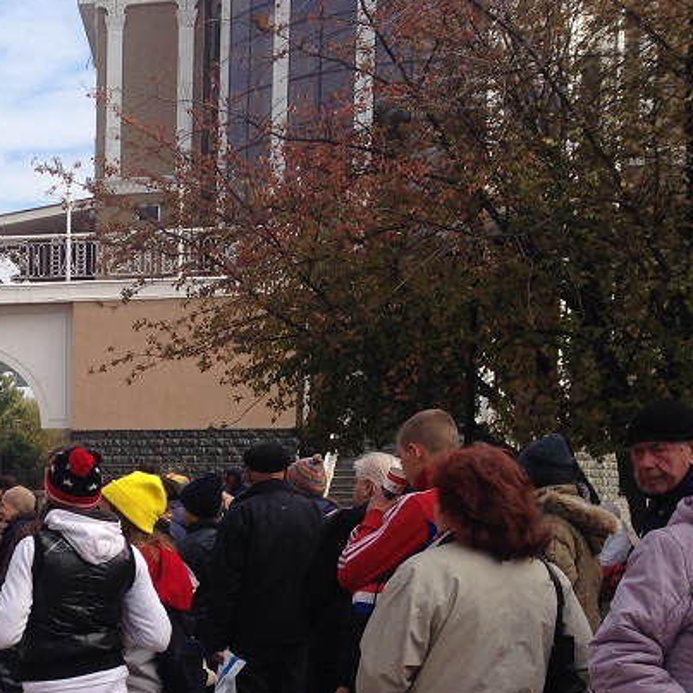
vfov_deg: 23.7
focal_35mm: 71
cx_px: -86
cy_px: 620
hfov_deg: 22.8
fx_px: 1608
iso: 50
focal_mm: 4.12
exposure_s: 1/1153
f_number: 2.4
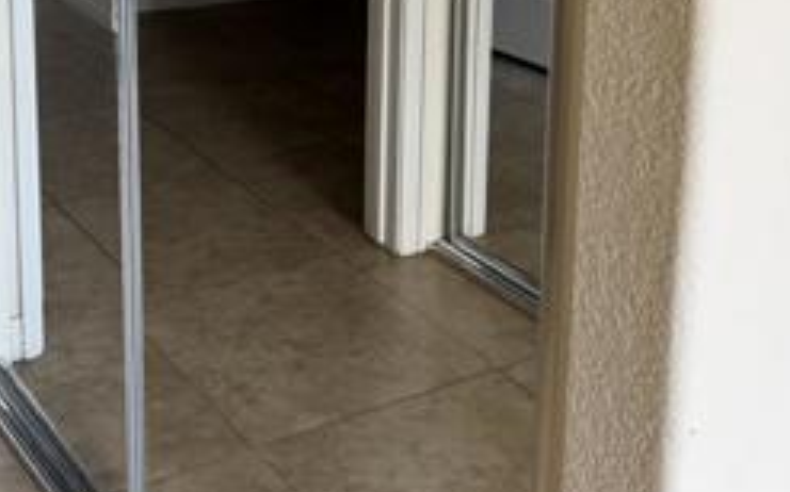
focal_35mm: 66
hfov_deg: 30.1
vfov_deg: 18.8
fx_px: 1420
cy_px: -73
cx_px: 118
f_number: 1.78
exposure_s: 1/79
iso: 200
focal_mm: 6.76
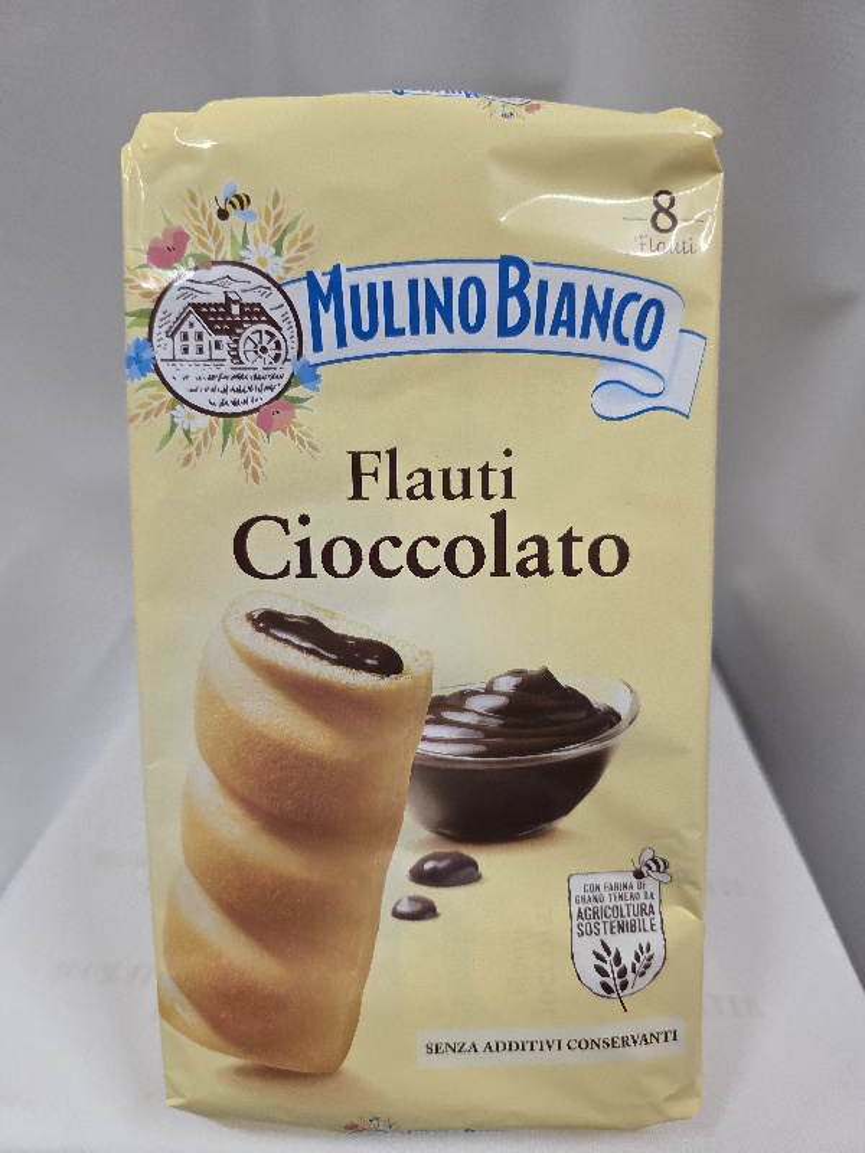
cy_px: 576
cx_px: 432
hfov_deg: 58.9
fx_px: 766
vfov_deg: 73.9
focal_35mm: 23
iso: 320
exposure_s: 1/101
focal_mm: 6.3
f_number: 1.7
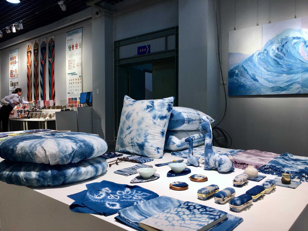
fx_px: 258
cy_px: 116
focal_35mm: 29
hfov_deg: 61.7
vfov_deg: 48.2
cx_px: 154
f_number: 2.2
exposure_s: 1/50
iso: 25
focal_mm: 4.15
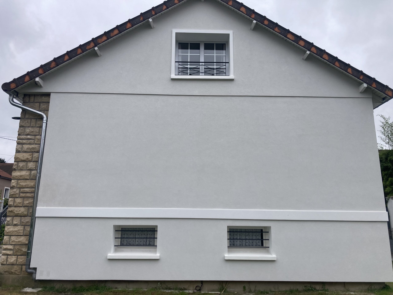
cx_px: 196
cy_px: 148
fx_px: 318
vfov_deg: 49.7
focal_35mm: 28
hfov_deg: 63.4
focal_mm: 3.99
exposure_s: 1/1372
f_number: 1.8
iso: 20
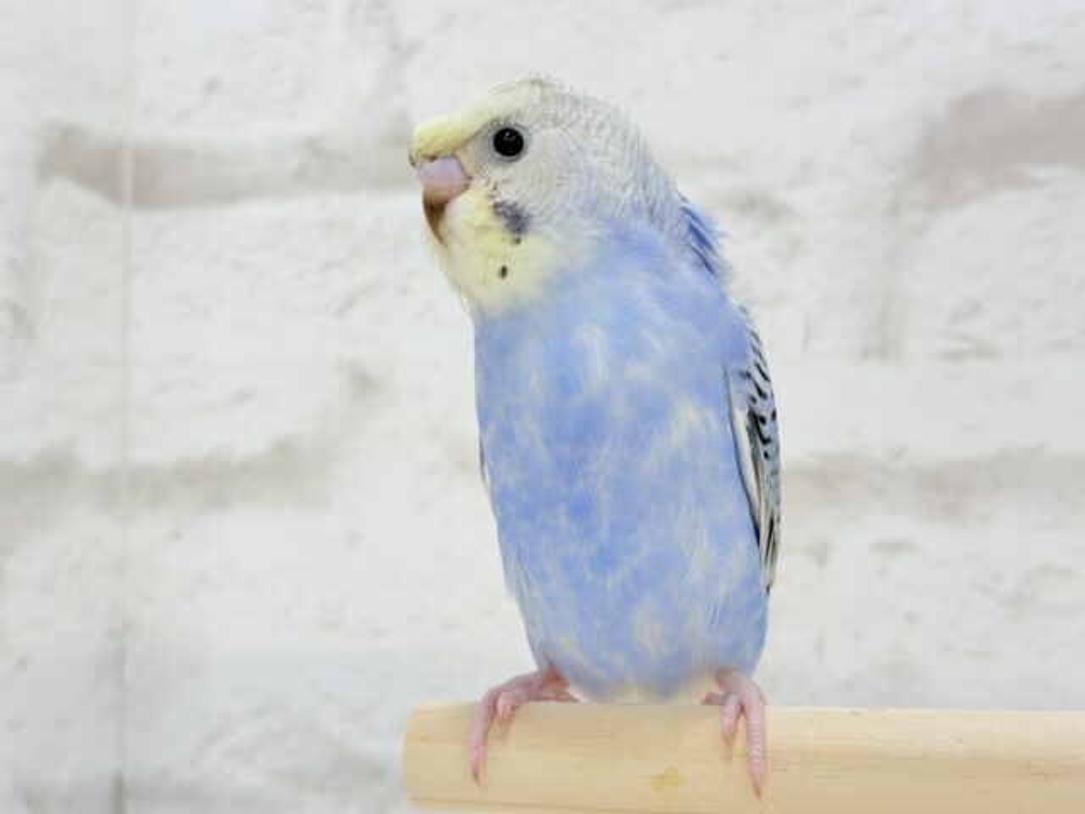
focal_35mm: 52
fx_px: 1630
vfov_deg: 28.0
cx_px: 542
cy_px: 407
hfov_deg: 36.8
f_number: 1.6
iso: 40
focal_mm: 5.96
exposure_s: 1/50
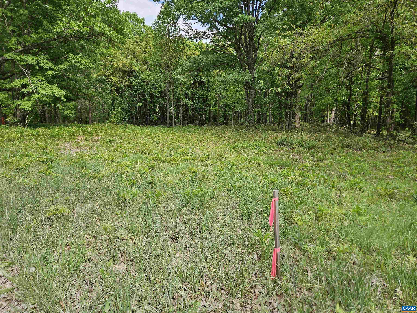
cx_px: 208
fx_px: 277
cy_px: 156
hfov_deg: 73.9
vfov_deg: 58.9
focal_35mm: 23
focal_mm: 5.4
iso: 25
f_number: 1.8
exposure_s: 1/550
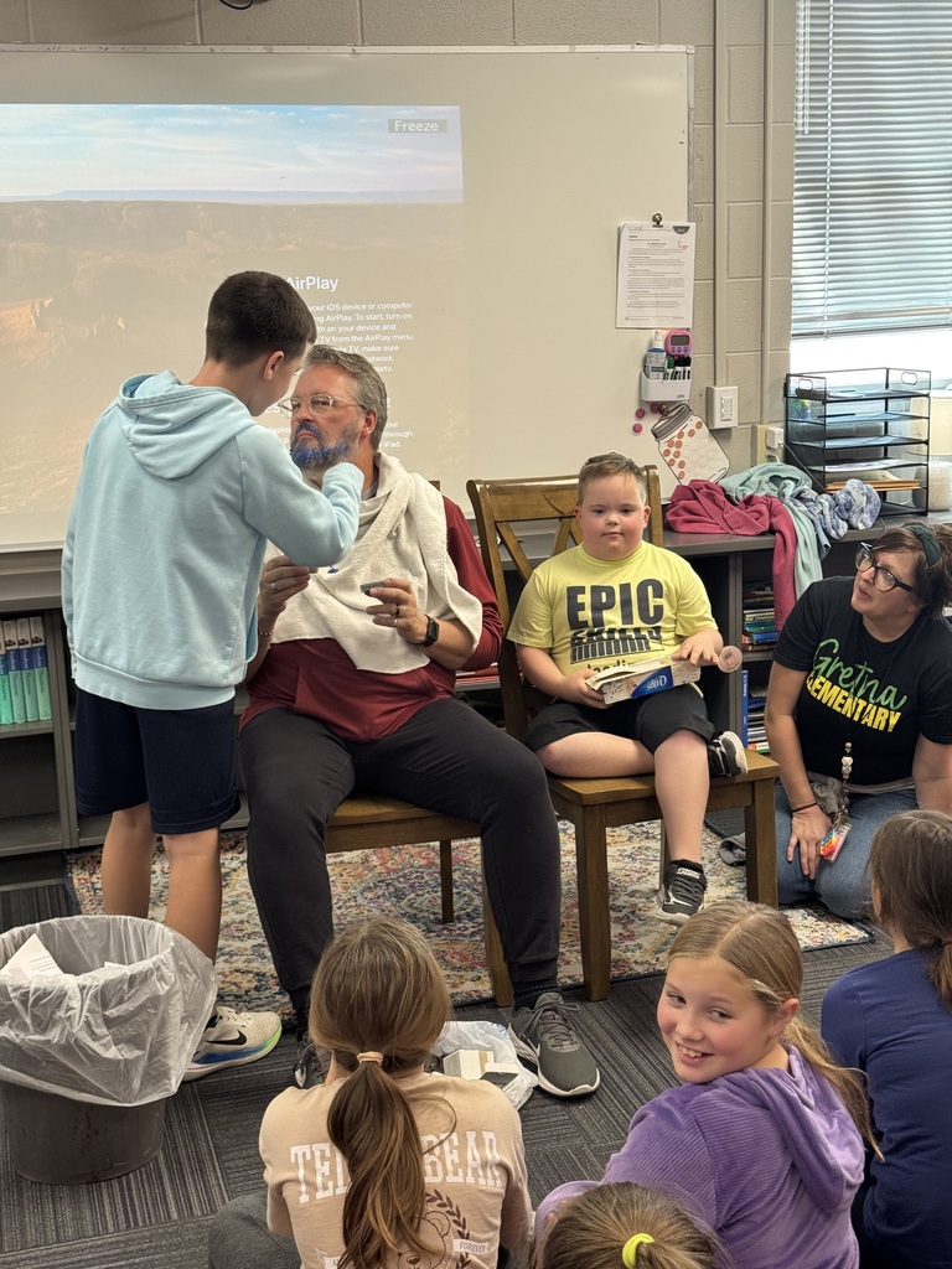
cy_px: 634
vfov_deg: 39.7
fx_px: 1760
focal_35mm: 48
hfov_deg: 30.3
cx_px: 476
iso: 100
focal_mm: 6.76
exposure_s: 1/60
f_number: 1.78
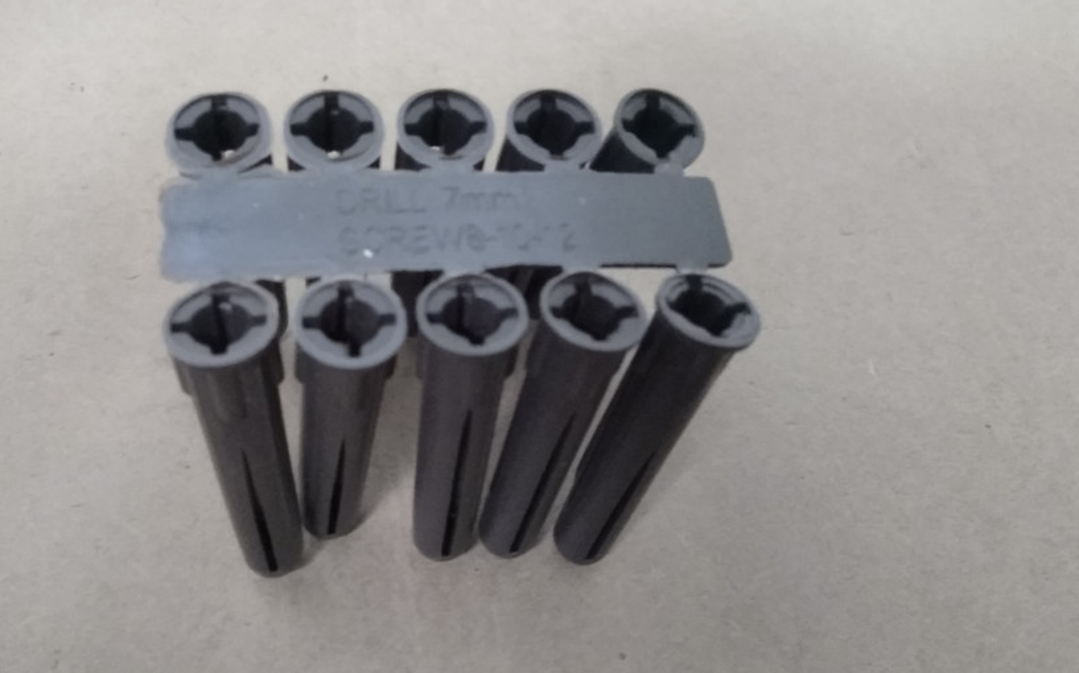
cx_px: 414
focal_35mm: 36
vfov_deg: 35.3
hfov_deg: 53.5
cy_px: 342
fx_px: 1058
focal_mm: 3.82
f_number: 2.2
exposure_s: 1/17
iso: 2500
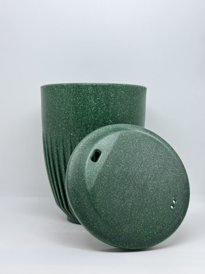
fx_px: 379
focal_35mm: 48
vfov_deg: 39.7
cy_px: 137
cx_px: 102
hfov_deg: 30.3
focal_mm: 6.76
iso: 100
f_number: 1.78
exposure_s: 1/100
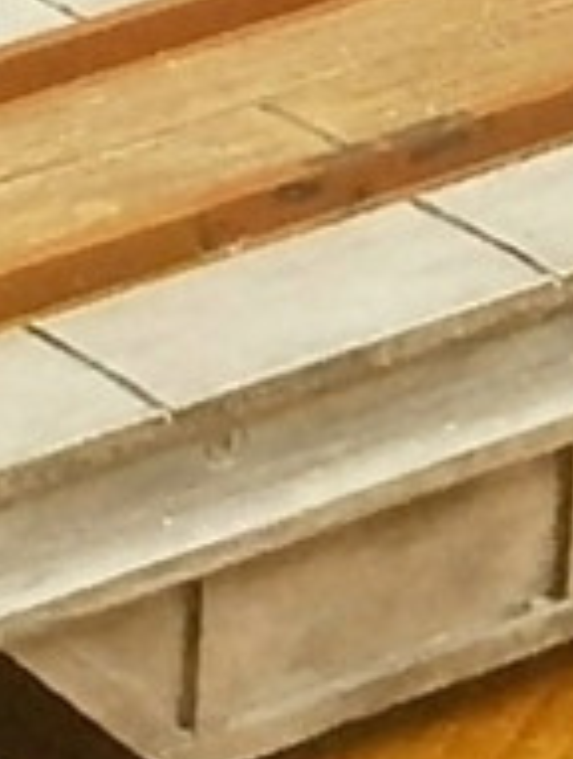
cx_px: 527
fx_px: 5763
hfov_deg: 5.7
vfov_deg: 7.5
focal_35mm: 262
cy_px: 302
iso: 800
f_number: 3.4
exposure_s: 1/25
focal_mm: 8.3
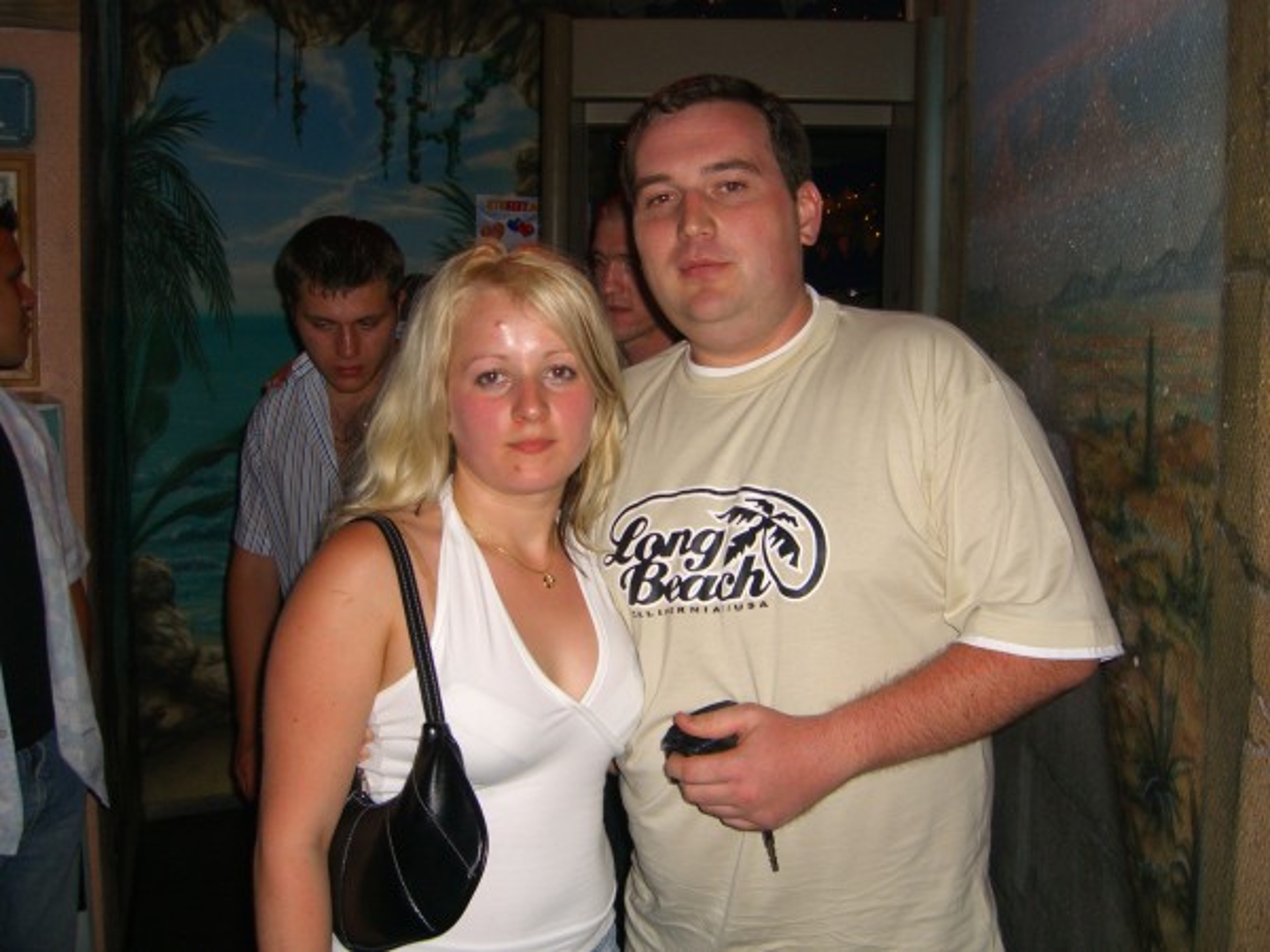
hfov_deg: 49.0
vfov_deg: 37.7
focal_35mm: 38
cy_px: 476
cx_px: 635
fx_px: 1394
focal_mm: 7.9
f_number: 2.8
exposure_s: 1/60
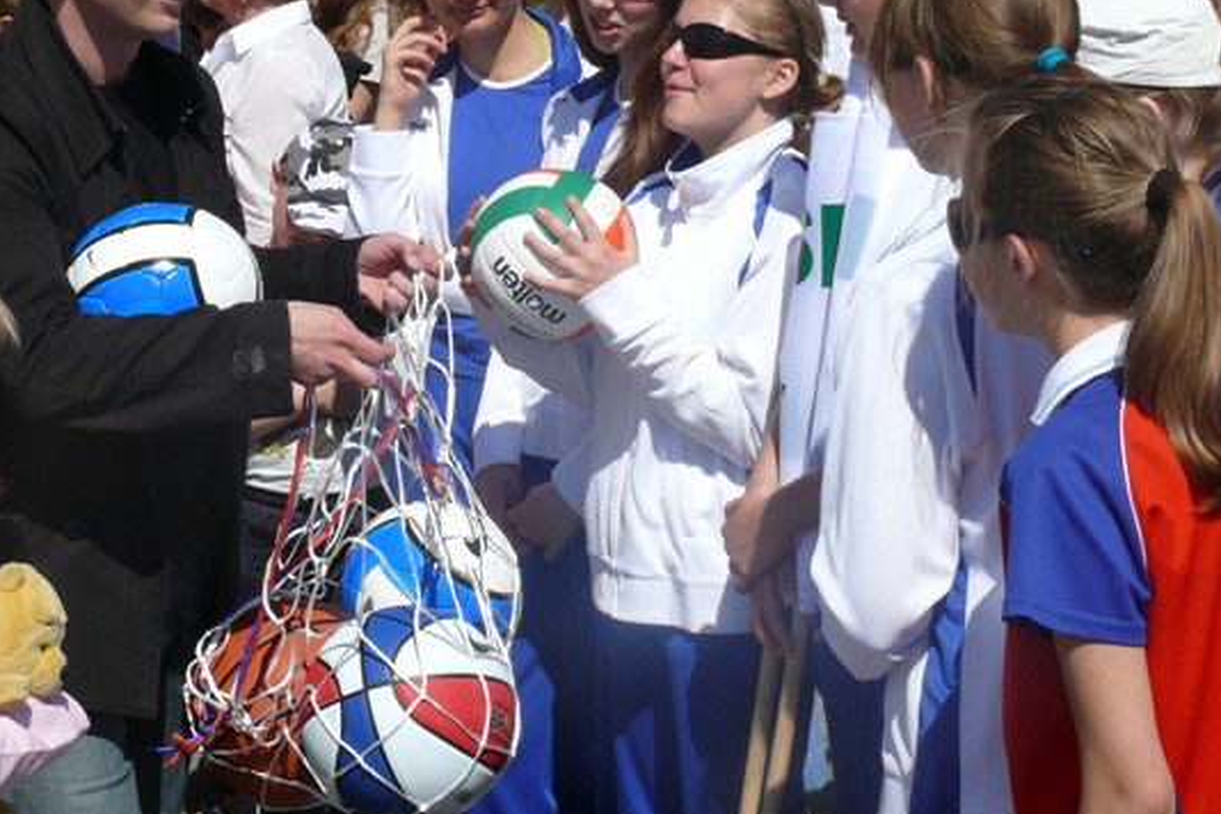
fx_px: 3222
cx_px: 544
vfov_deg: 14.4
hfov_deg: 21.5
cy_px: 272
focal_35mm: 95
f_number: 8
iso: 100
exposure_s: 1/500
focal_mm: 12.9
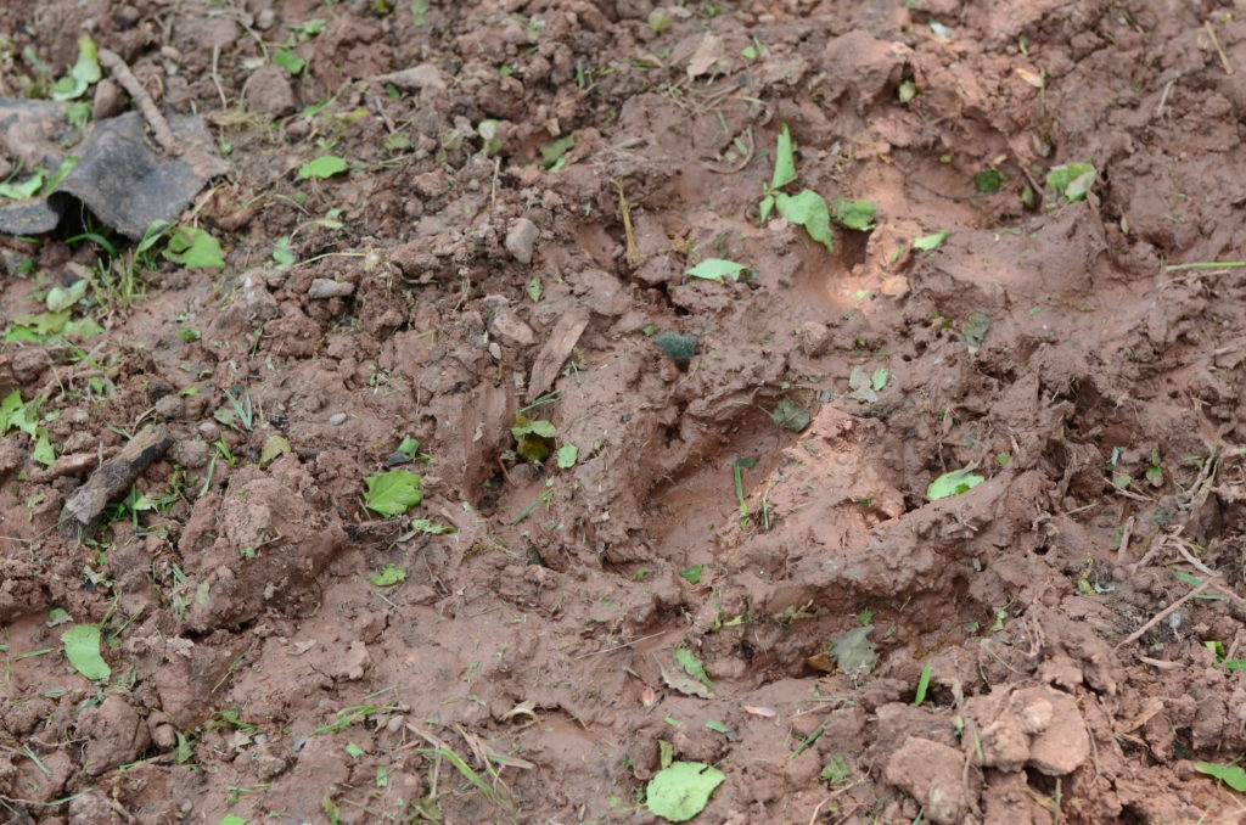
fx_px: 2590
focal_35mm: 75
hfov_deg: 27.0
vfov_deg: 18.1
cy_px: 412
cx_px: 623
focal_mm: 50
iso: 400
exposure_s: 1/1250
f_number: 4
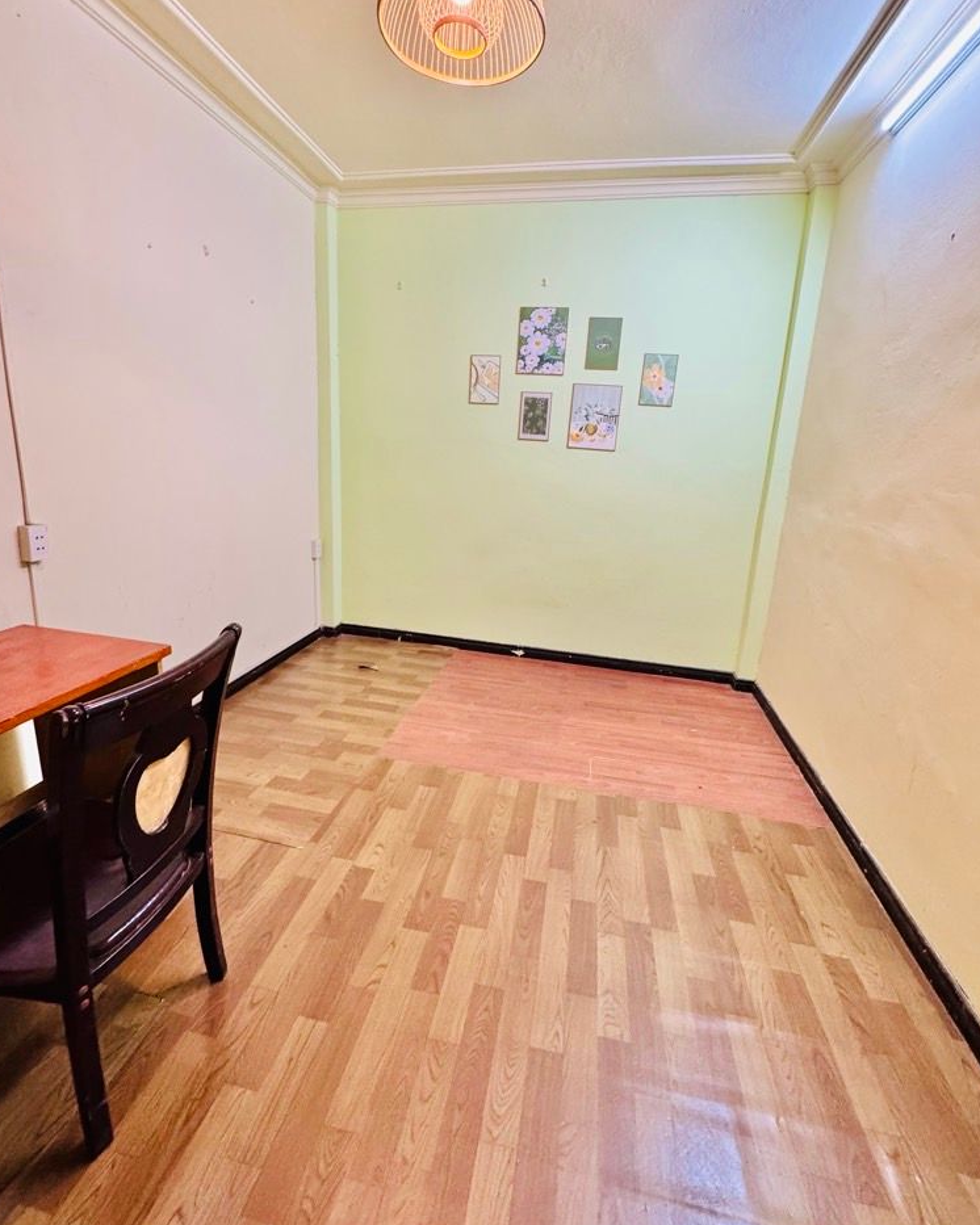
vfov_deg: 96.6
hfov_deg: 84.0
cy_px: 565
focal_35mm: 15
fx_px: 544
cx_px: 489
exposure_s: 1/50
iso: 250
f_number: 2.2
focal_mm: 2.22
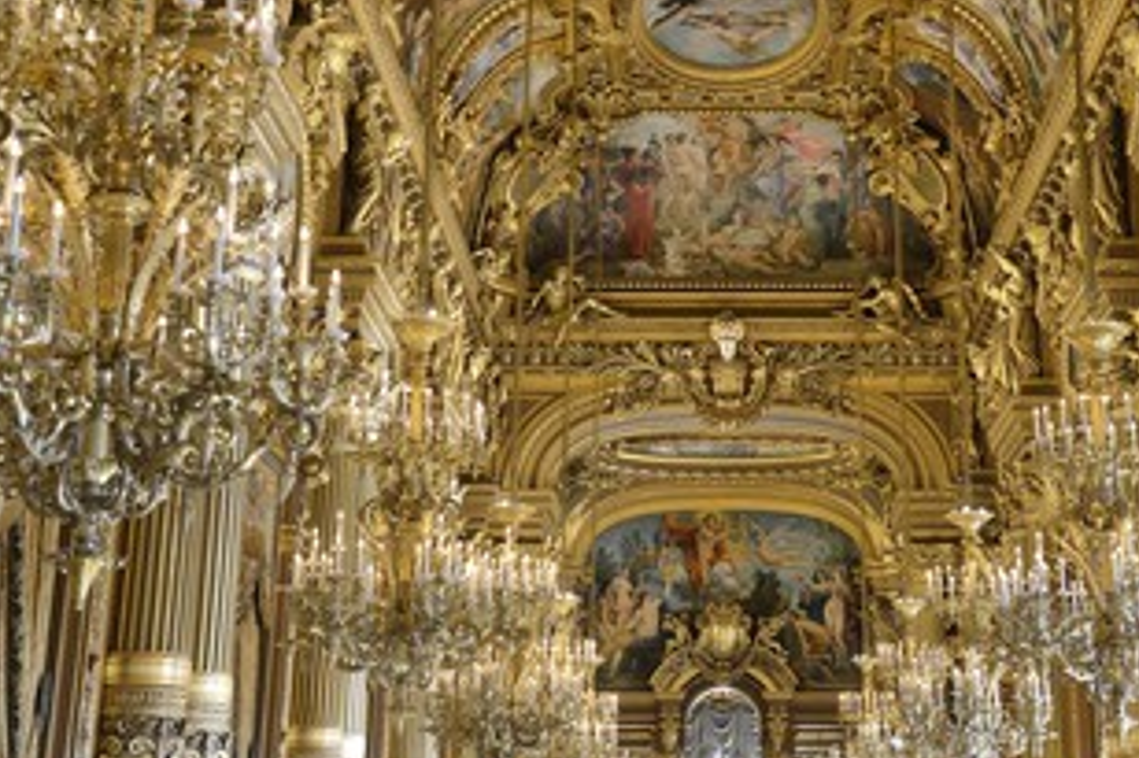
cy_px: 322
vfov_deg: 22.6
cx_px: 721
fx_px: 1897
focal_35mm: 60
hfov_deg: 33.2
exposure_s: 1/40
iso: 1600
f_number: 3.5
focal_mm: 44
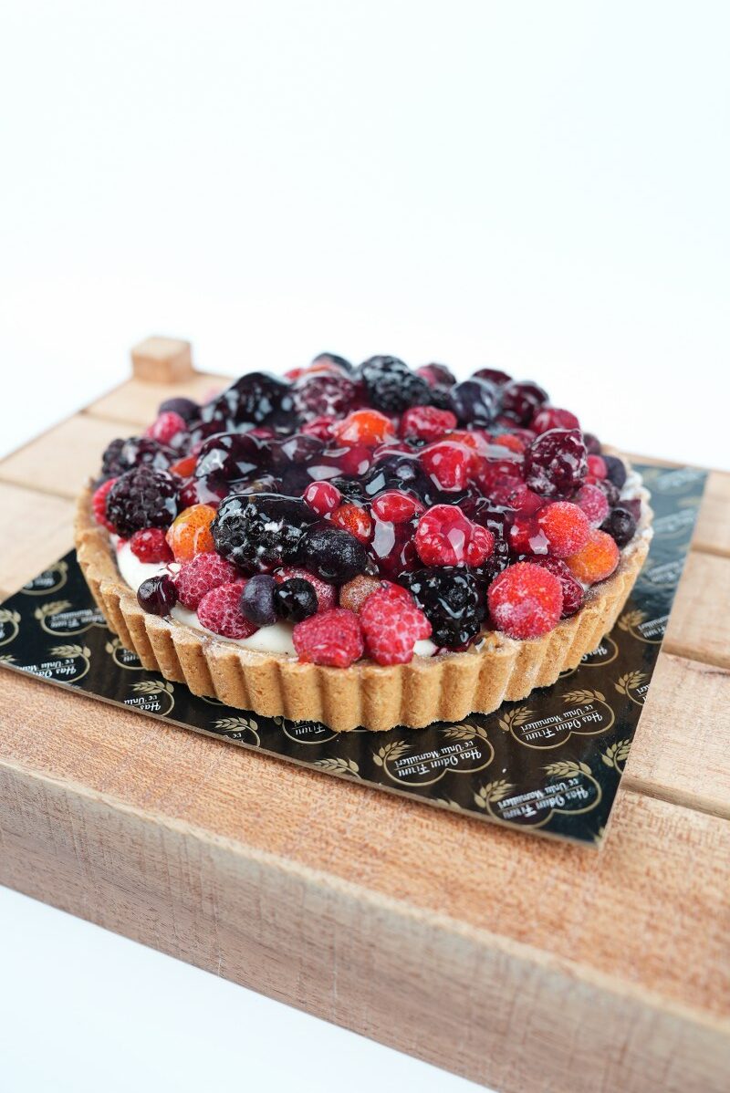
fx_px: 1033
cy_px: 546
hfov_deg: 38.9
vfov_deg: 55.8
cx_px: 365
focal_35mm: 34
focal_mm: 34
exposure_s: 1/125
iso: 200
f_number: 4
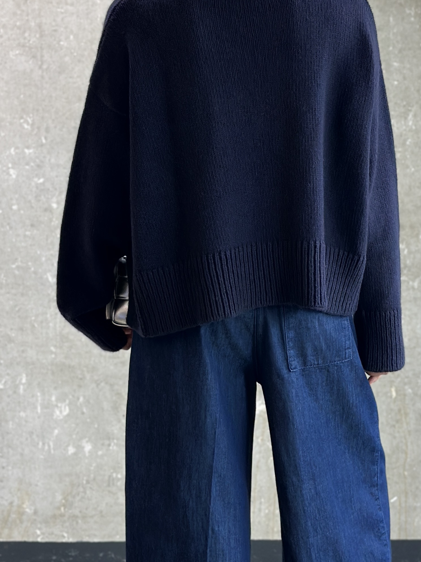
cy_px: 273
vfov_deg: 20.0
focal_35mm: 98
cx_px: 347
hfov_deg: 15.0
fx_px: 1589
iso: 125
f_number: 1.78
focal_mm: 6.86
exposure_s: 1/100
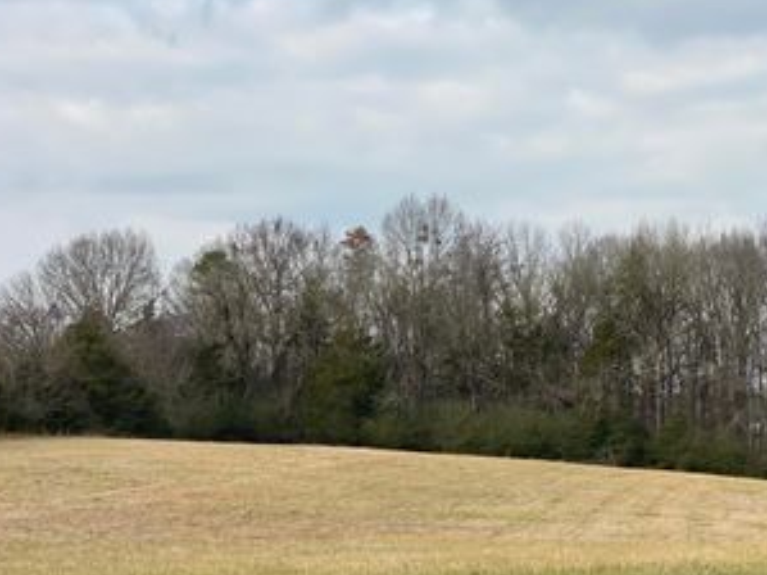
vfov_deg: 16.9
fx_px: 1927
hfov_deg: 22.4
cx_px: 526
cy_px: 366
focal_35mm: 87
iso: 20
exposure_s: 1/841
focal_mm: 6
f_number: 2
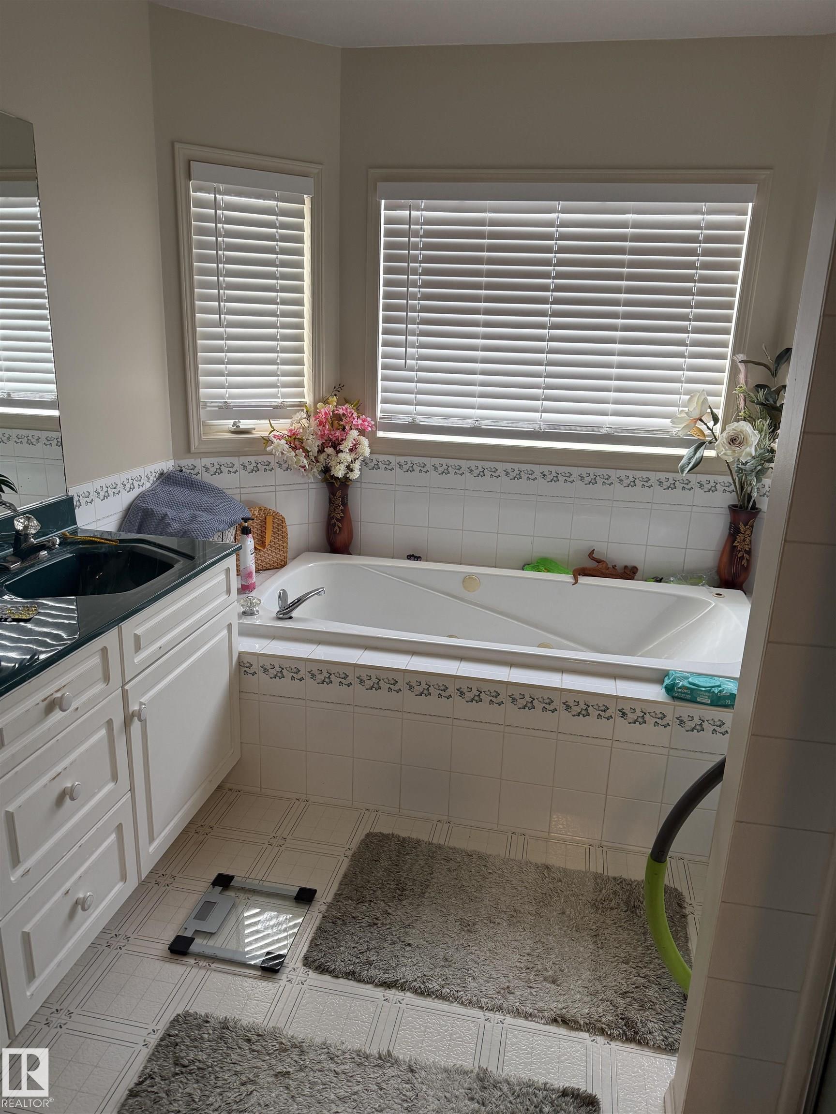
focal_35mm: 24
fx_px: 773
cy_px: 557
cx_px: 418
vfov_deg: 71.6
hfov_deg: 56.8
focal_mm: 6.76
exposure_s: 1/120
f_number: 1.78
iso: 125
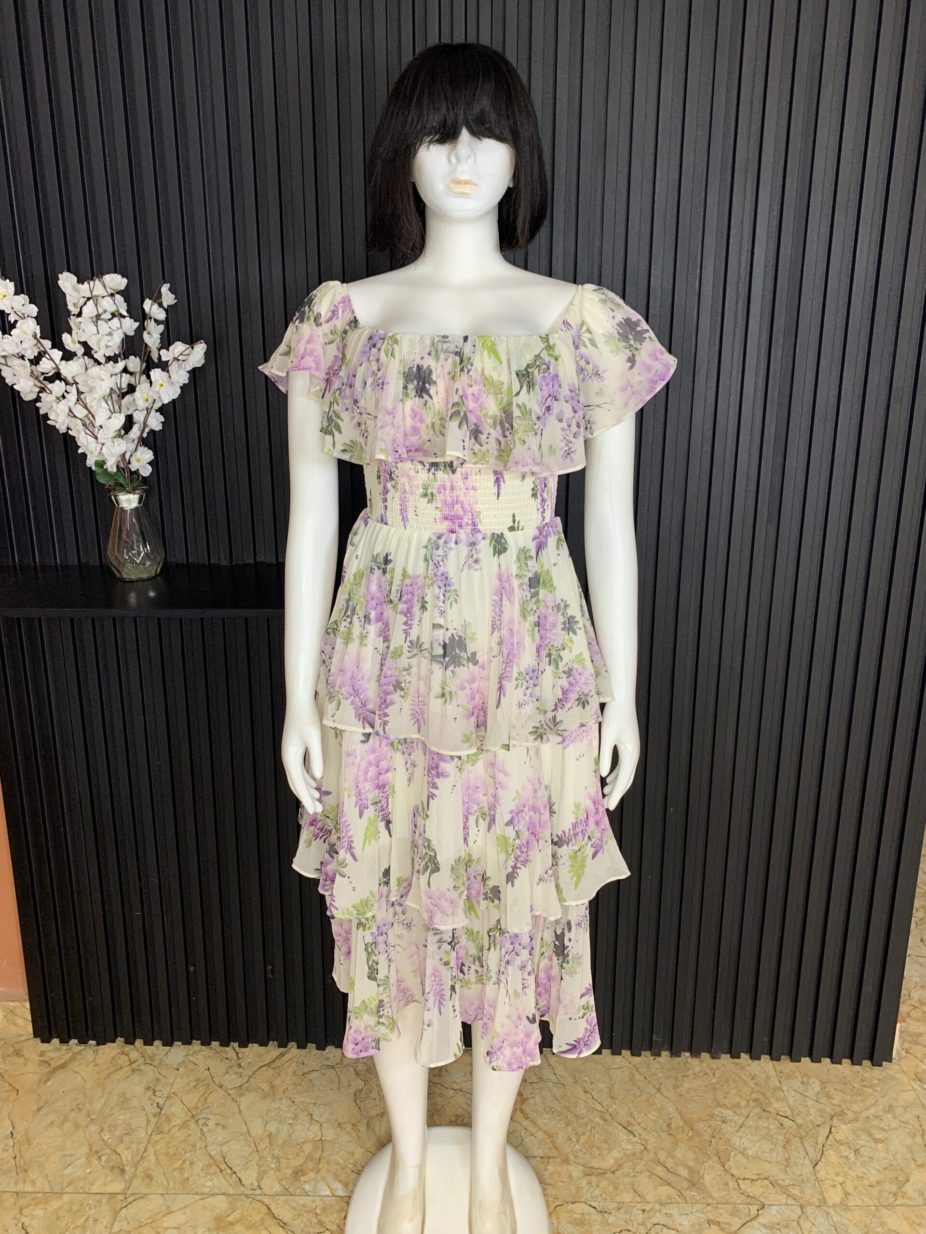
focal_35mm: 26
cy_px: 617
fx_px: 927
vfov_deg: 67.3
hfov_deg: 53.1
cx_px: 463
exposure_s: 1/45
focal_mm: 4.25
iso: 64
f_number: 1.8
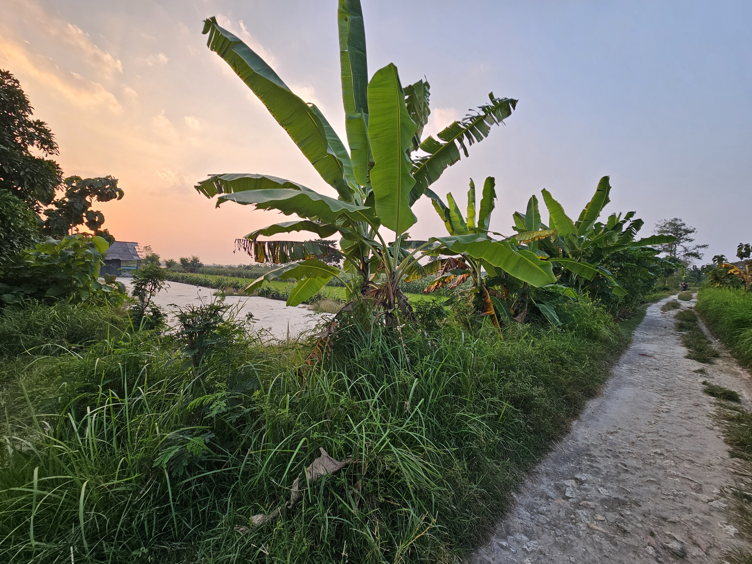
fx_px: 282
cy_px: 282
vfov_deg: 89.9
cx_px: 376
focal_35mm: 13
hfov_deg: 106.2
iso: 50
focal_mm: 2.2
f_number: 2.2
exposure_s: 1/215
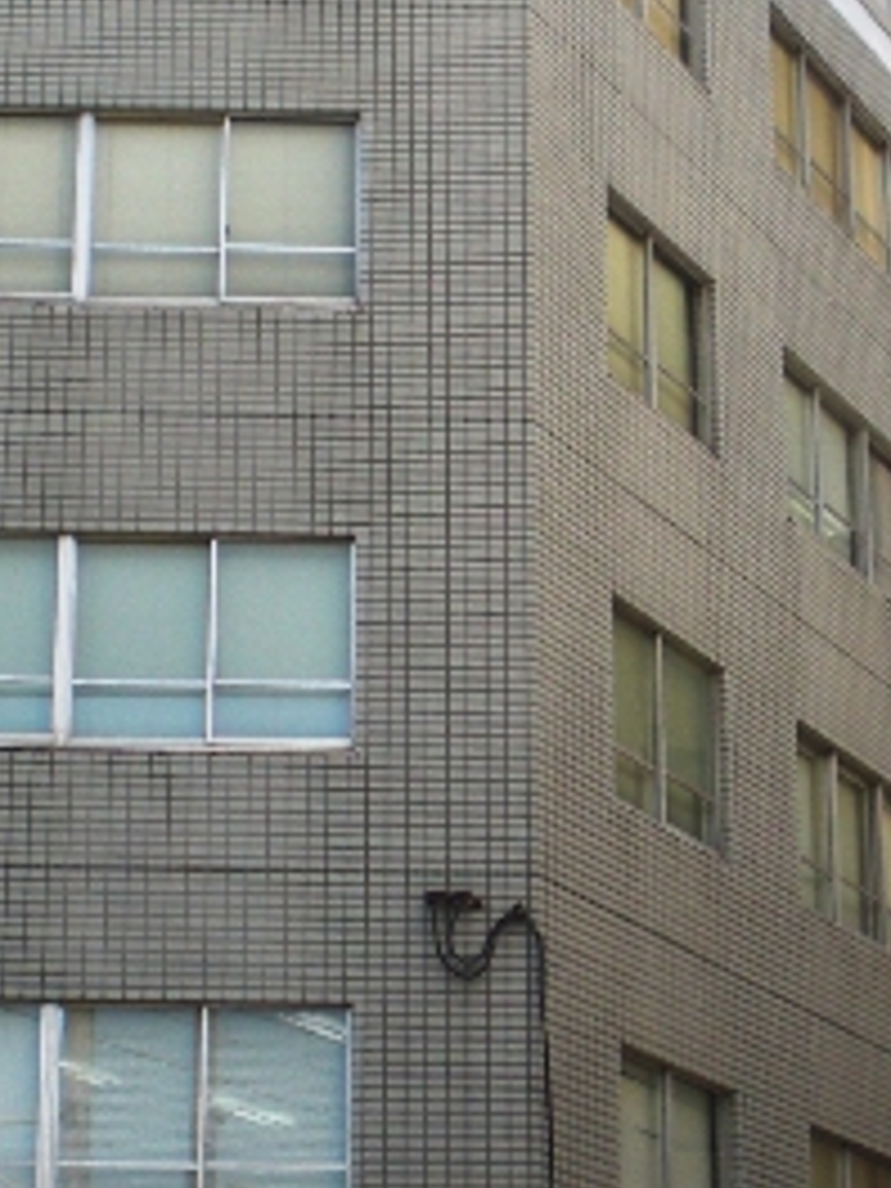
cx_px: 418
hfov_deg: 16.1
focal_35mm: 92
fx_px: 3157
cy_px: 693
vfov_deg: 21.3
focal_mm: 6.3
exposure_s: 1/500
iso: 100
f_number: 3.1
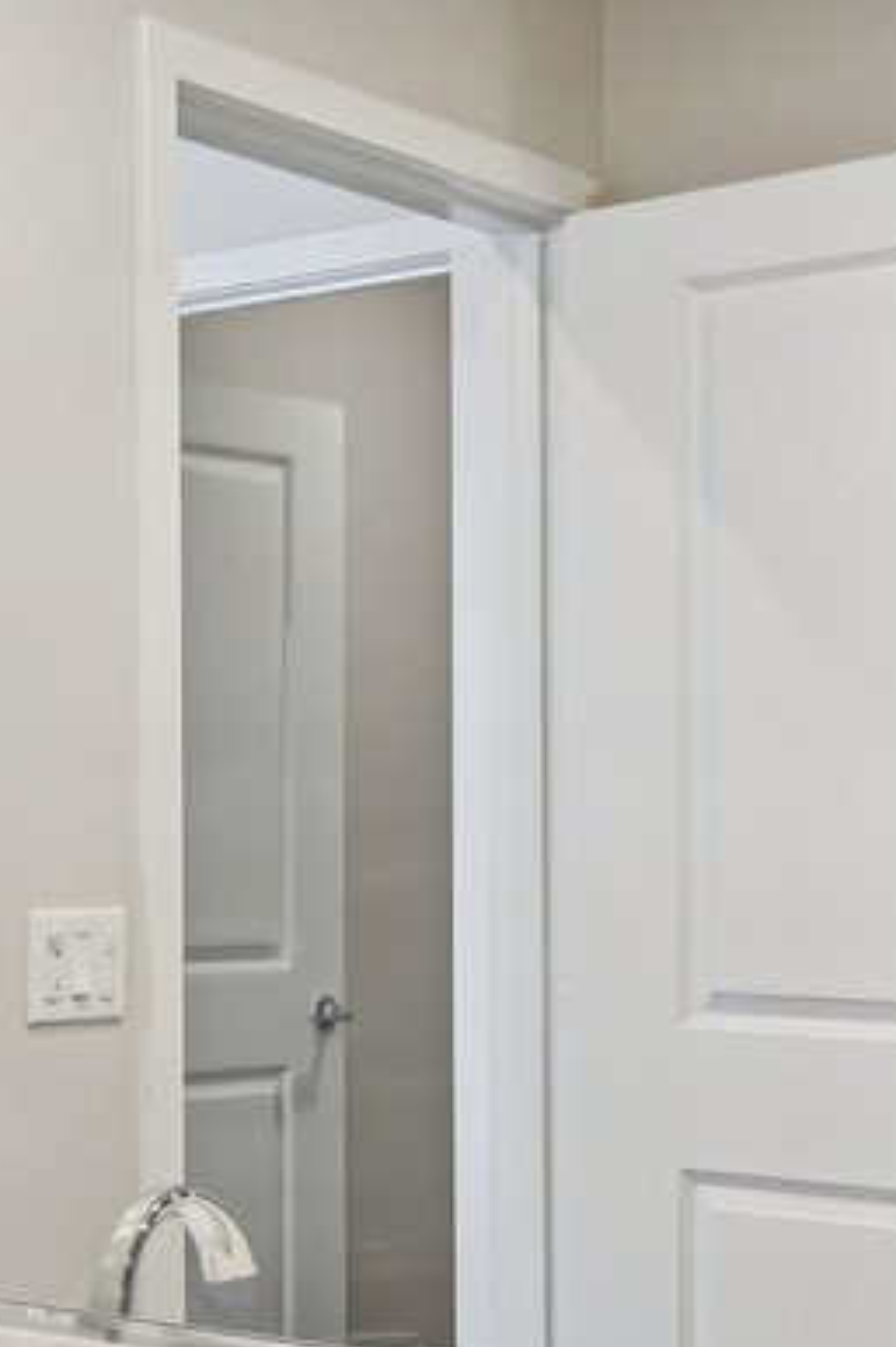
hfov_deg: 18.3
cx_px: -279
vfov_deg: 28.9
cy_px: 954
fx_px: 2578
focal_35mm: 69
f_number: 8
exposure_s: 1/20
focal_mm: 13
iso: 400
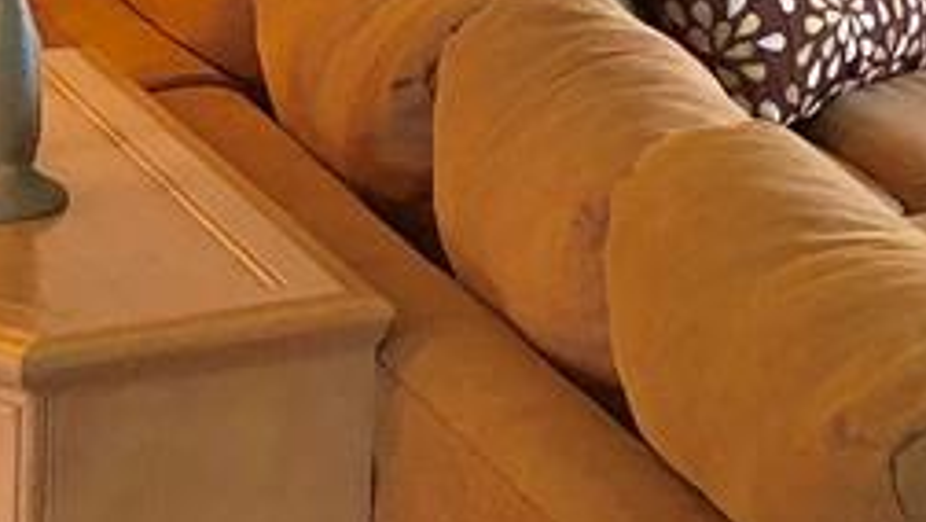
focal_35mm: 124
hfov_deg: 14.8
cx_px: 1727
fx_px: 3046
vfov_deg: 9.4
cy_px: -397
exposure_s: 1/60
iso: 64
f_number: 1.8
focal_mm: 4
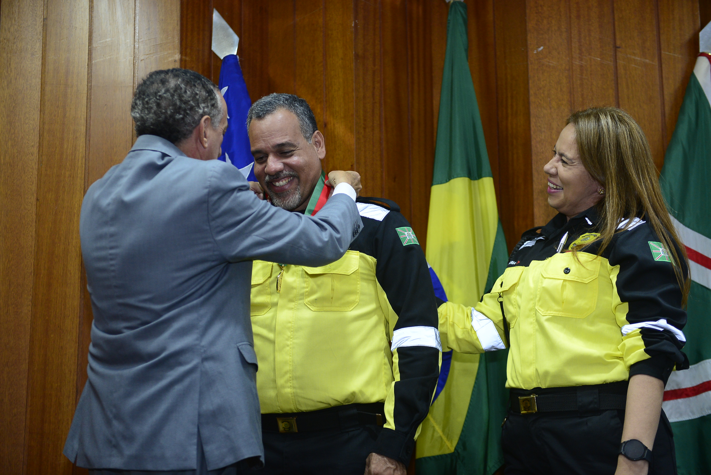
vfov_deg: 22.6
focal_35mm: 60
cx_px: 356
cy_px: 238
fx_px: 1185
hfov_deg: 33.4
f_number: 3.5
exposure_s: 1/125
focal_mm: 60
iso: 1600
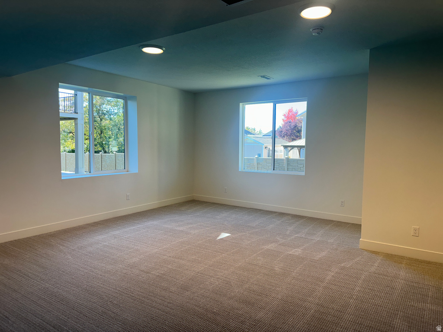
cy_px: 166
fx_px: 307
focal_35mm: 24
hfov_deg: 71.6
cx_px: 222
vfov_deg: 56.8
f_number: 1.78
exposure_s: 1/213
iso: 80
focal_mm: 6.86
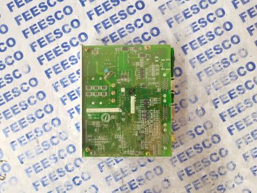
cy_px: 96
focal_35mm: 26
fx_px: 193
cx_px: 128
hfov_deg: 67.3
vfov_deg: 53.1
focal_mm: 5.58
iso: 800
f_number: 1.8
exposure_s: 1/24
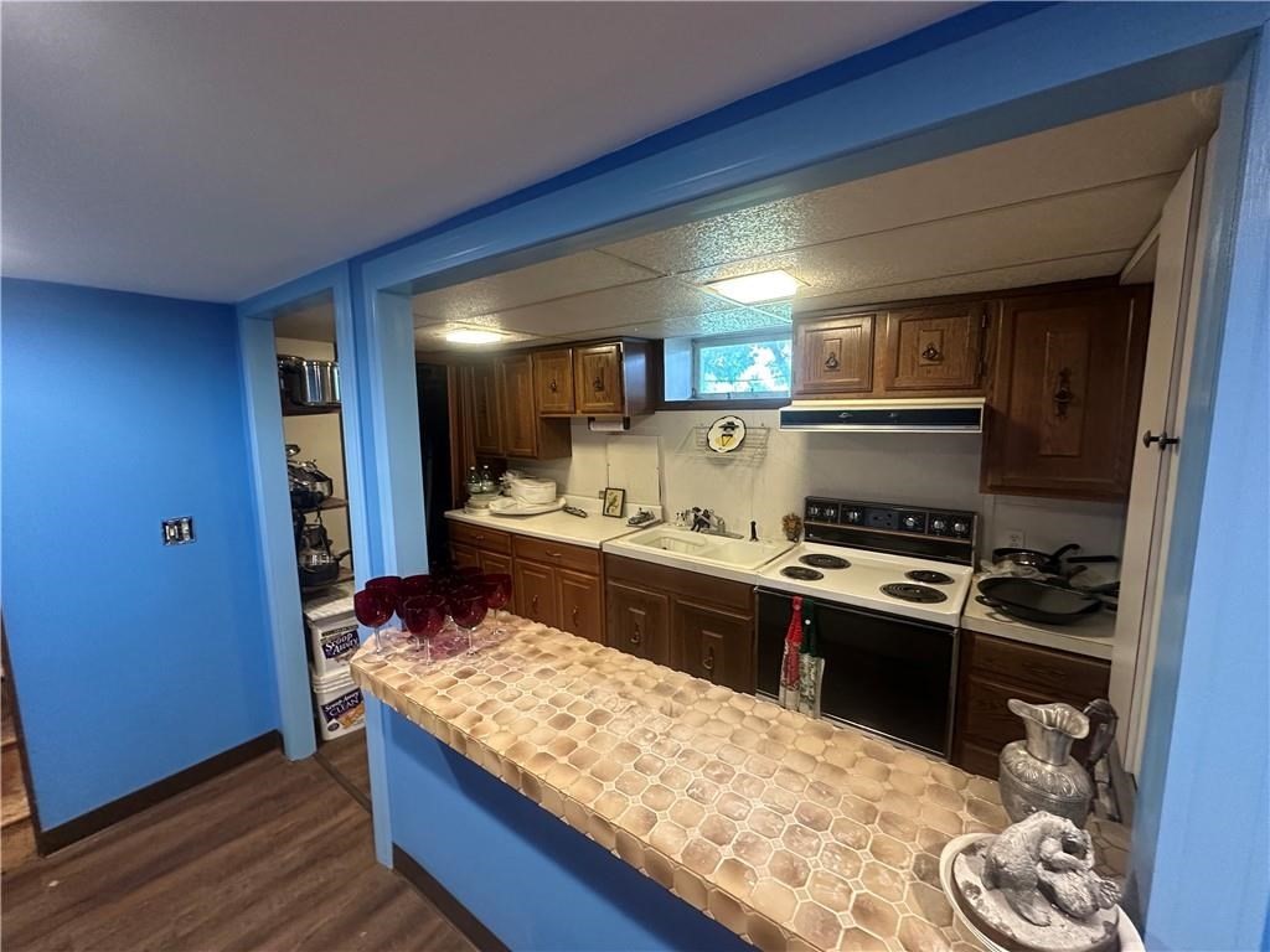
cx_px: 635
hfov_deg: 102.1
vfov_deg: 85.7
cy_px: 476
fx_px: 514
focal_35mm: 14
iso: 500
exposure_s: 1/60
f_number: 2.2
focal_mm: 2.22
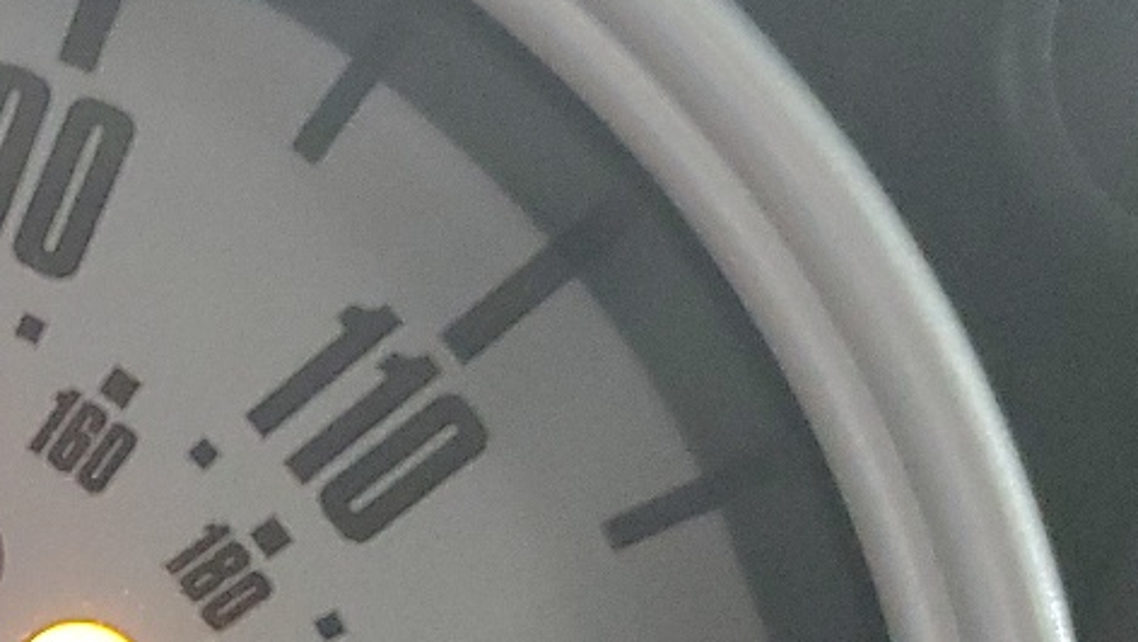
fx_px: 2898
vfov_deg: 12.1
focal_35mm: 96
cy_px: 934
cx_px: -345
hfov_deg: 20.3
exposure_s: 1/30
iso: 351
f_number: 1.5
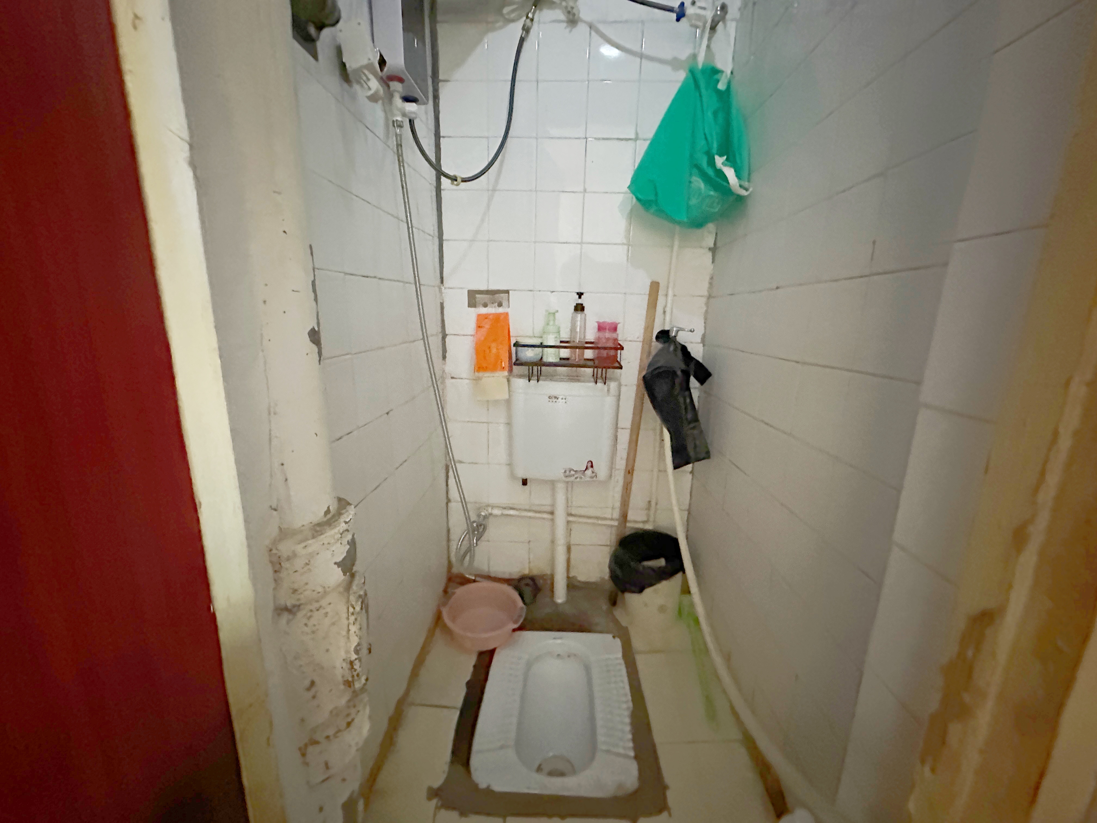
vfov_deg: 85.7
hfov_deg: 102.1
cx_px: 548
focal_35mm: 14
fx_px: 444
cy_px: 412
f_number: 2.2
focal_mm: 2.22
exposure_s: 1/25
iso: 1600
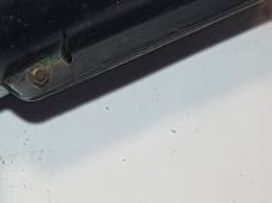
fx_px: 847
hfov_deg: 17.5
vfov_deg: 12.7
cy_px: -130
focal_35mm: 108
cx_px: -44
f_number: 1.7
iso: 80
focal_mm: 4.2
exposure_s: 1/100
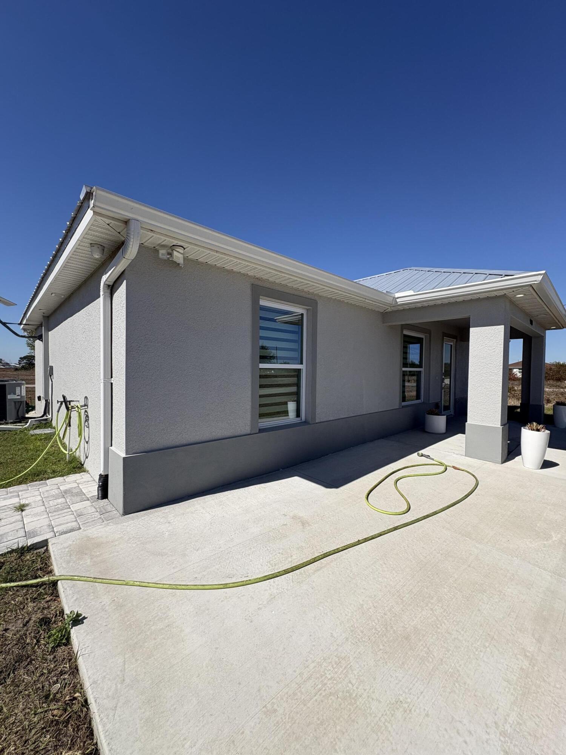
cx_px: 283
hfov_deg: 85.7
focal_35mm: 14
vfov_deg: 102.1
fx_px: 305
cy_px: 378
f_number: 2.2
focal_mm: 2.22
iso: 50
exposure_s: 1/2770
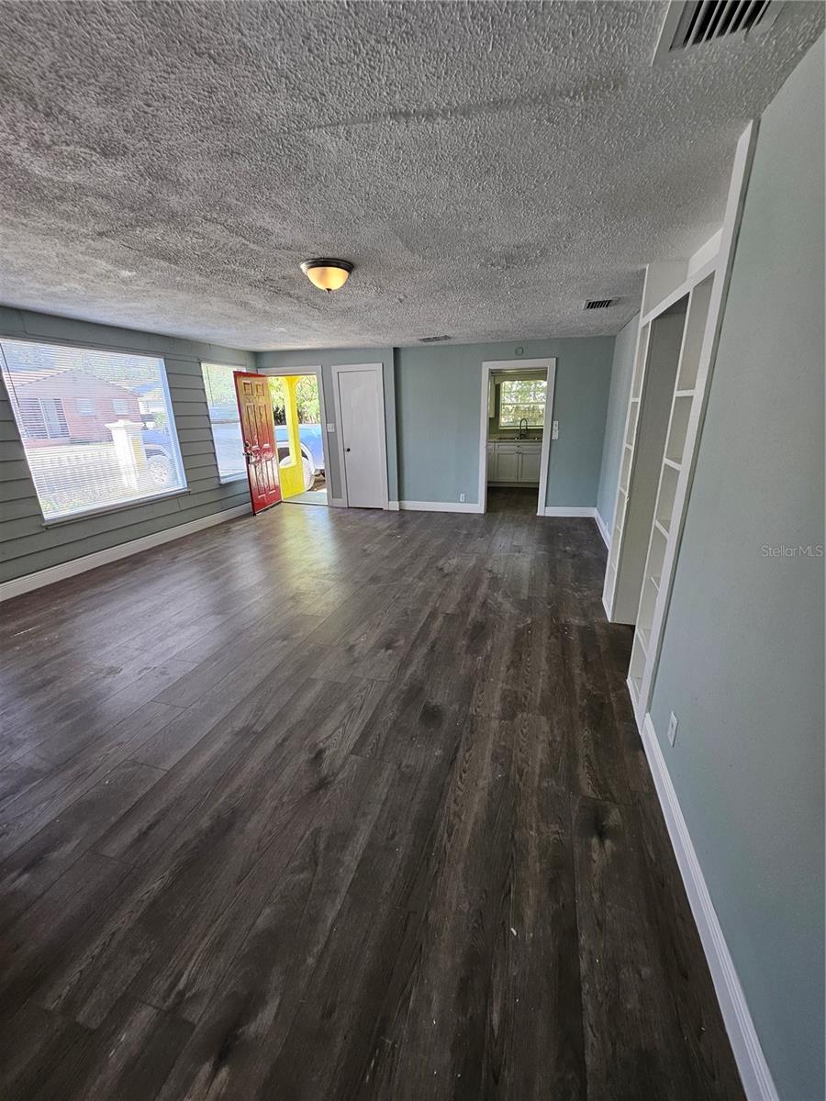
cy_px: 550
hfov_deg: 89.9
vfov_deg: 106.2
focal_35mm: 13
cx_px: 413
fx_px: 414
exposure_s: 1/60
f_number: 2.2
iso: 80
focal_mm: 1.7
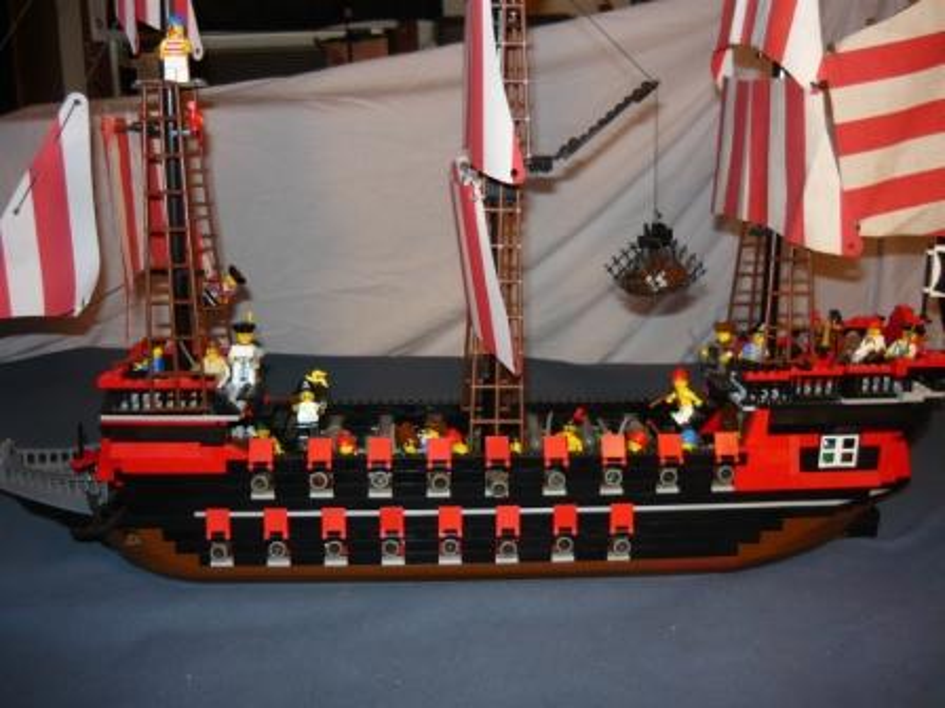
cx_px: 472
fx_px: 901
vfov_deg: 42.9
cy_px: 354
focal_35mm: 33
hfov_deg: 55.4
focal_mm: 5.5
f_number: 2.8
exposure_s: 1/30
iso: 100
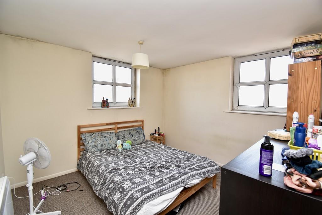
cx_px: 161
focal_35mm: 15
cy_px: 108
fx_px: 134
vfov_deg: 77.3
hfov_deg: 100.4
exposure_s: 1/60
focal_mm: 10
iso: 400
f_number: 5.6
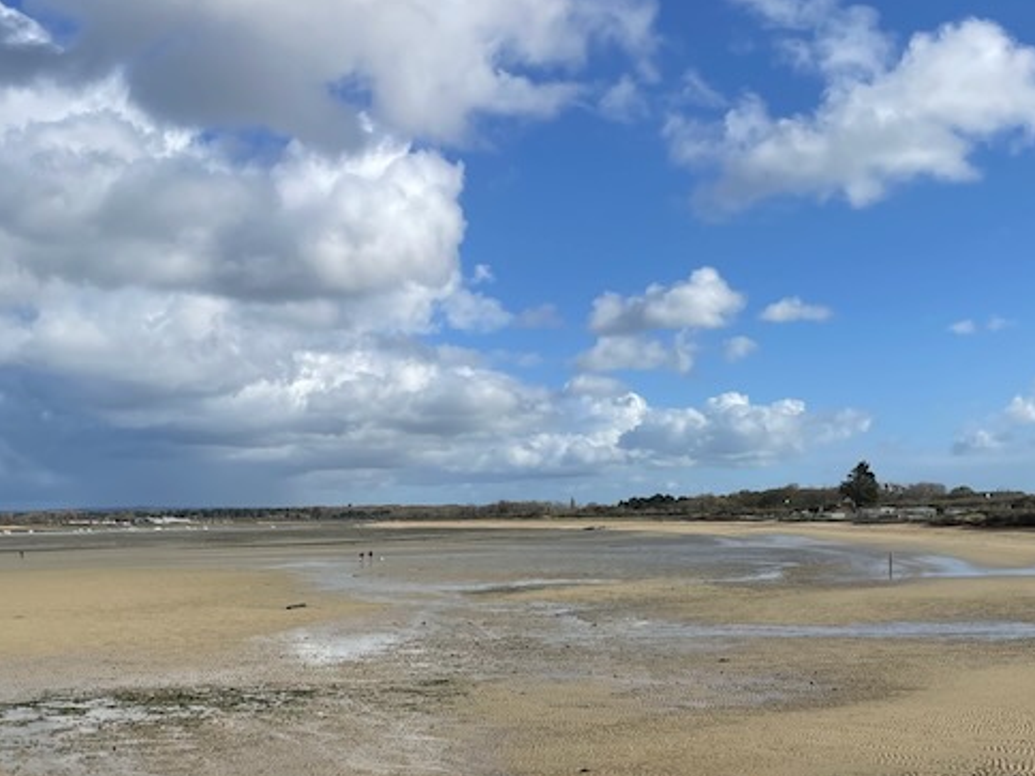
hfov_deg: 43.7
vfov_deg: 32.9
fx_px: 1286
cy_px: 594
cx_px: 441
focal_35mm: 43
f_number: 1.6
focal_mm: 4.2
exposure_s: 1/5291
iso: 32
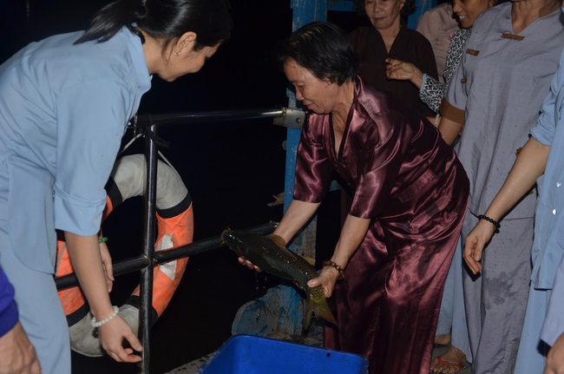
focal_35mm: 52
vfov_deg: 25.7
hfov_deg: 37.9
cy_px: 187
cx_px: 282
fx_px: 821
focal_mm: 35
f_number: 4.5
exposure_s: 1/60
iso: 640
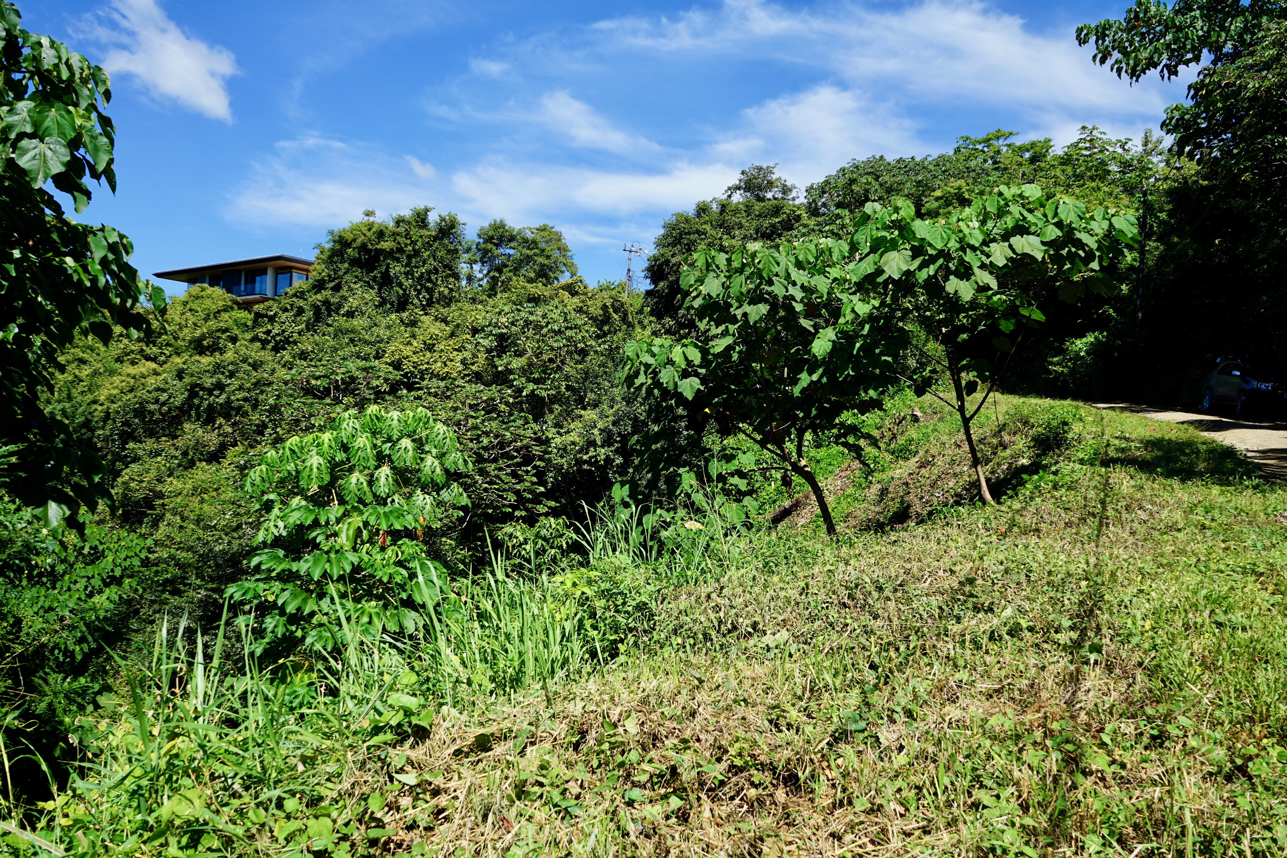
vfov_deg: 46.4
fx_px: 1001
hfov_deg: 65.5
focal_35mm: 28
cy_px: 429
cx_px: 644
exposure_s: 1/125
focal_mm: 28
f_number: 11
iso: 100
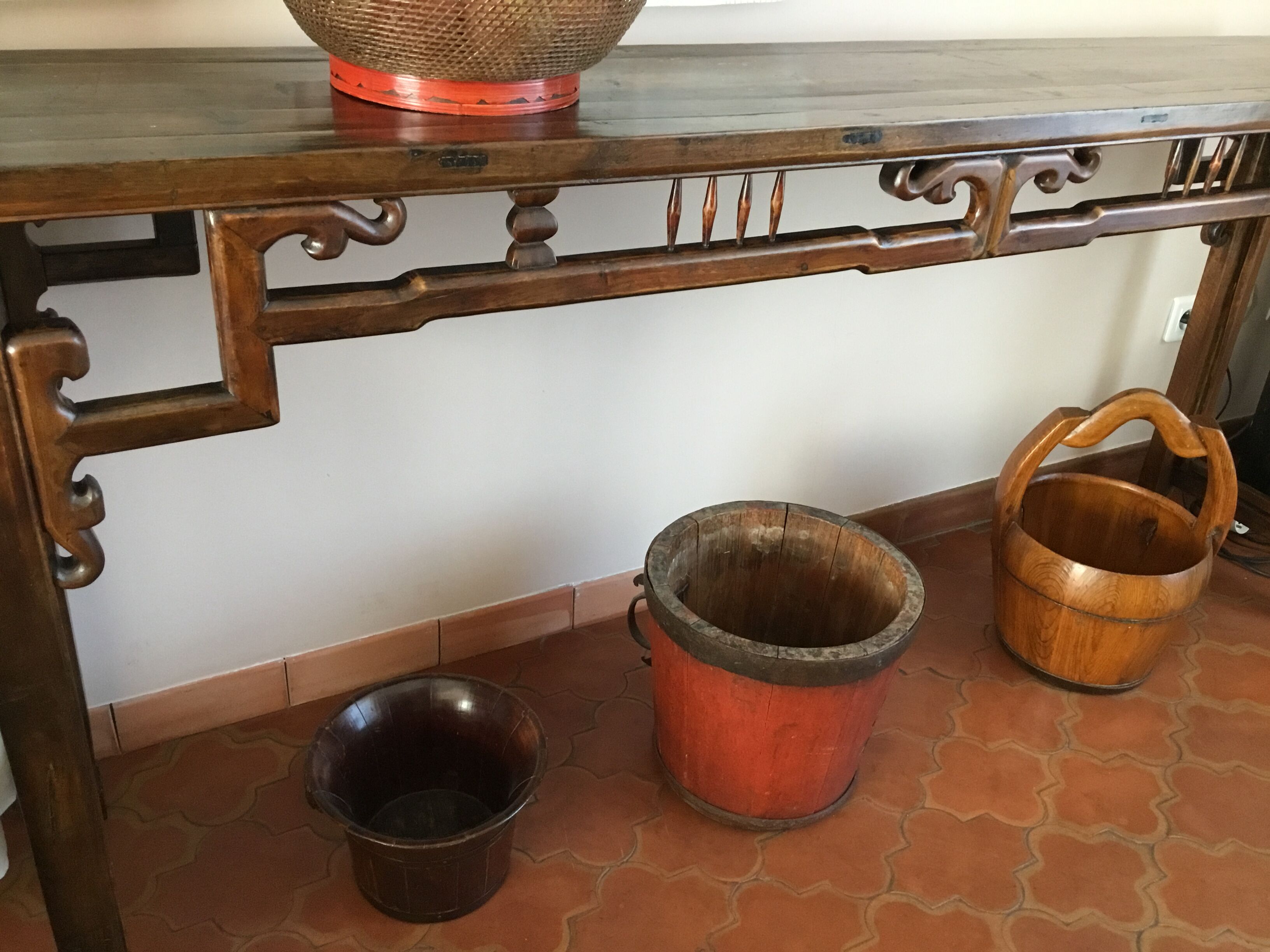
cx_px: 635
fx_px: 1137
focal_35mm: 31
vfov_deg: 45.4
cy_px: 476
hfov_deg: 58.4
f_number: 2.4
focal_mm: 3.3
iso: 160
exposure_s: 1/33
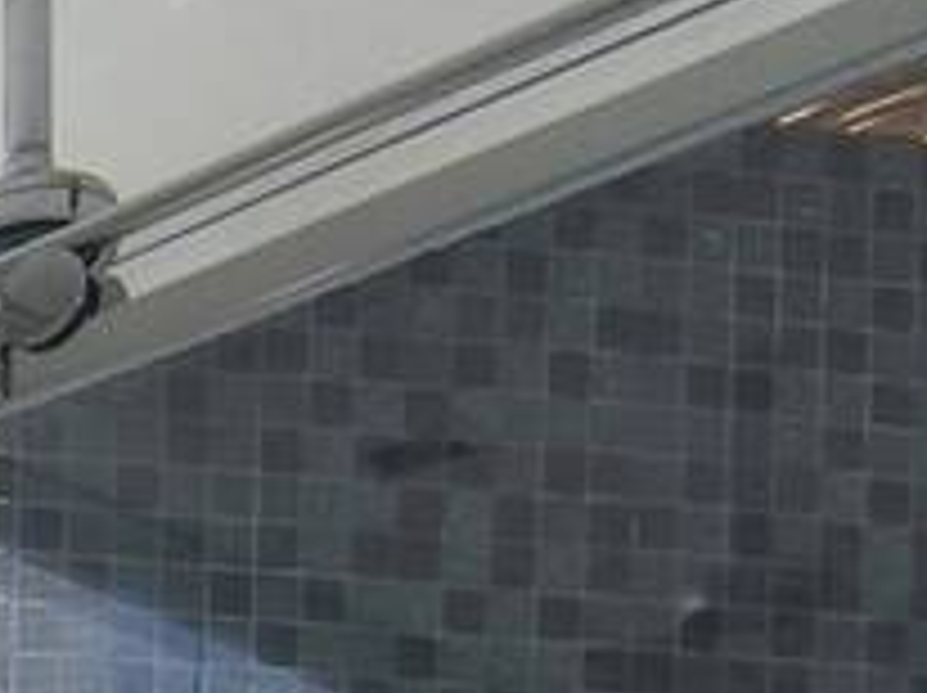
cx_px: -1107
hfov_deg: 13.9
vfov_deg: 11.2
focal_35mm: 112
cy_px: 1611
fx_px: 2996
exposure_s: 1/296
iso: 50
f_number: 2.2
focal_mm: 1.65
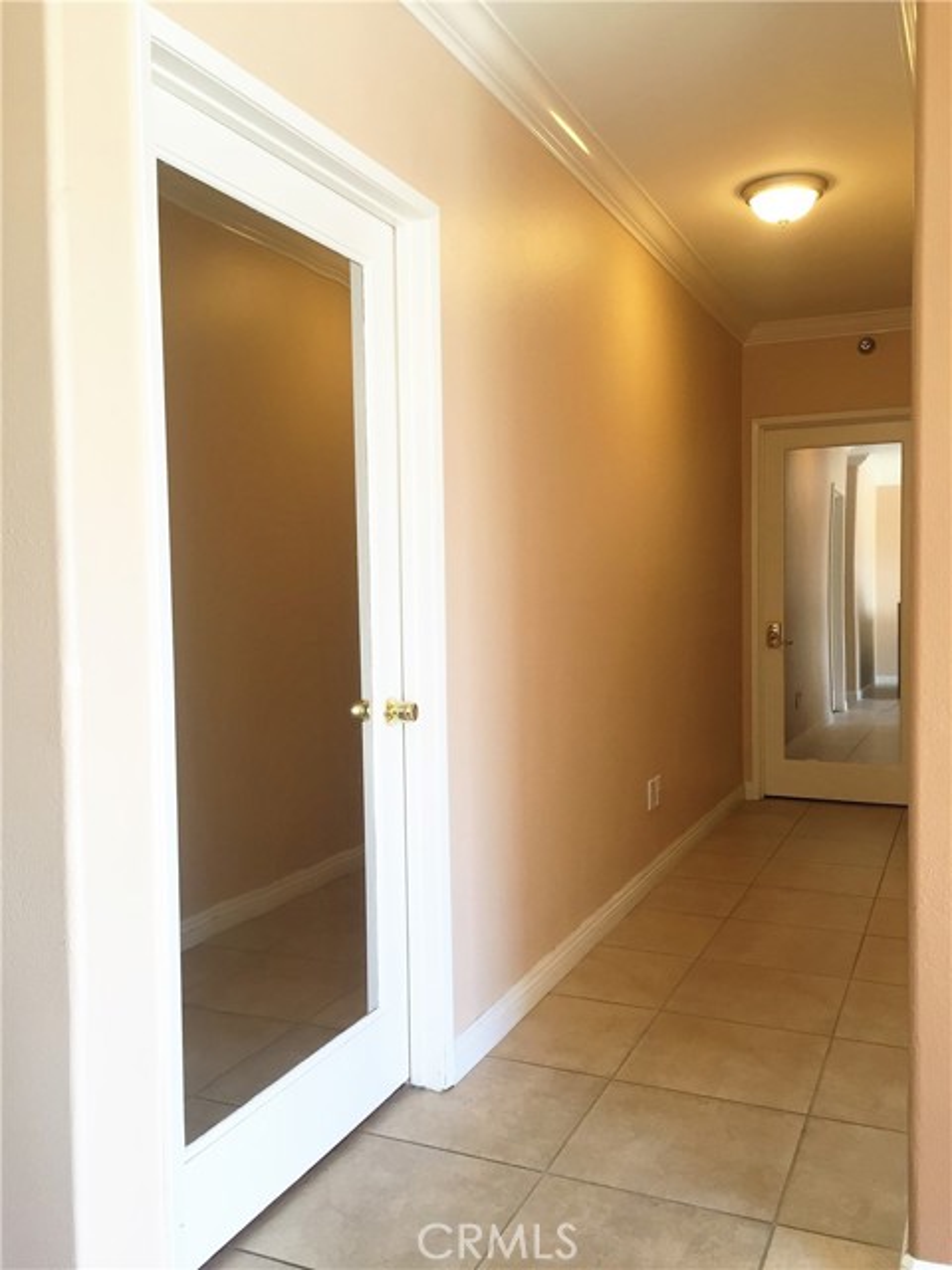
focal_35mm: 29
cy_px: 635
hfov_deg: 48.2
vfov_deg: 61.7
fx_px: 1063
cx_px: 476
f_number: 2.2
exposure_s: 1/40
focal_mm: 4.15
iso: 32
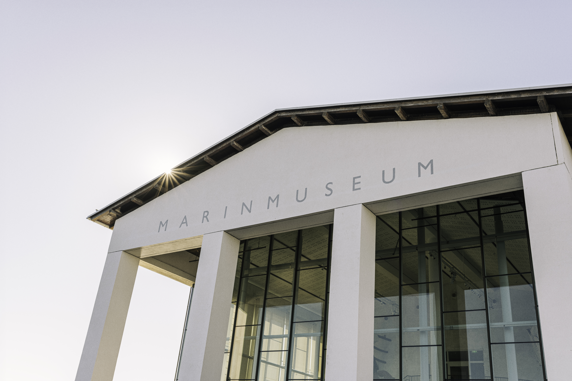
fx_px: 556
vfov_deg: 37.9
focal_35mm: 35
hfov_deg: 54.4
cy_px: 190
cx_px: 286
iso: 64
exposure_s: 1/100
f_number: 8
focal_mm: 35
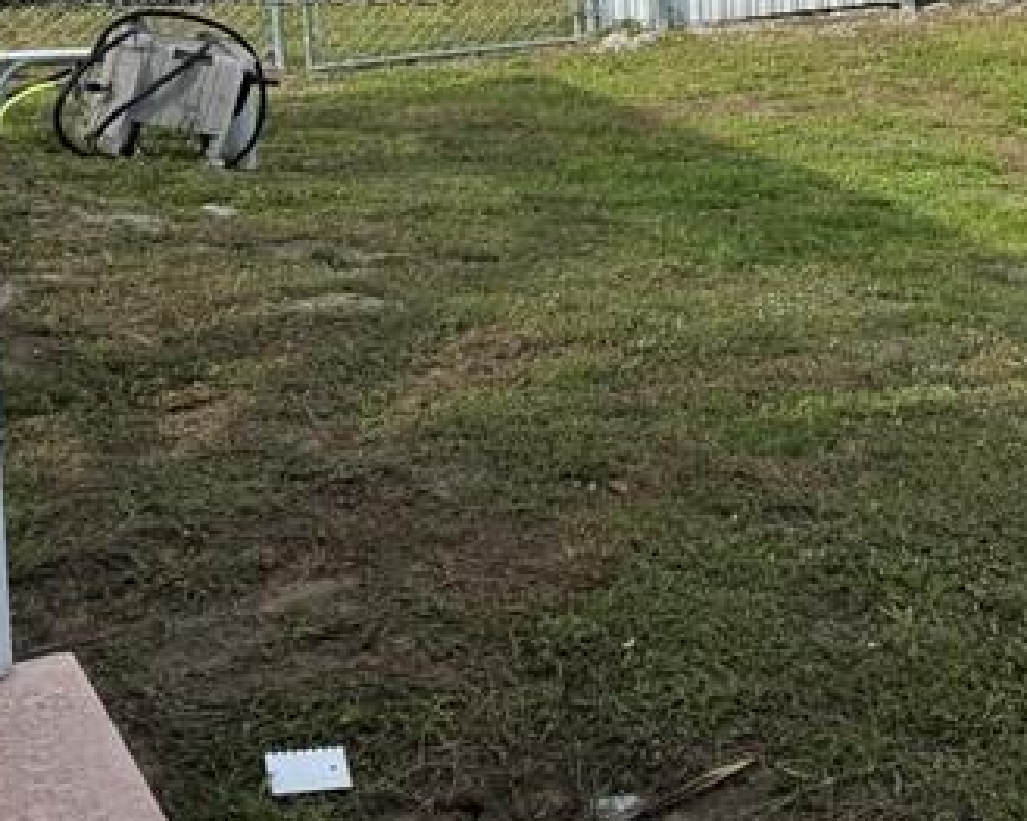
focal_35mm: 73
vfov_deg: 20.3
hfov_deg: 22.7
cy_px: -9
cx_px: 1408
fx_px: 2218
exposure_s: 1/3247
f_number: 1.78
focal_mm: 6.76
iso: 80
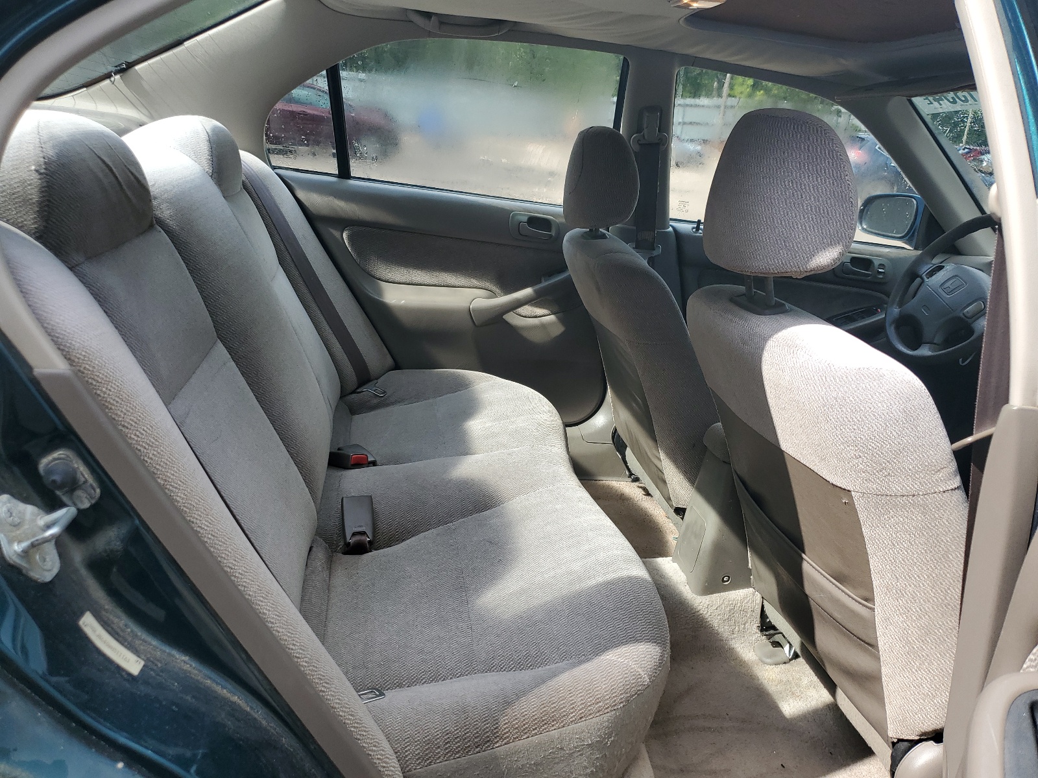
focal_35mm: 26
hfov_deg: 67.3
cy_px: 389
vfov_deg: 53.1
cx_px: 519
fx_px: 780
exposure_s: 1/1429
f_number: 1.5
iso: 50
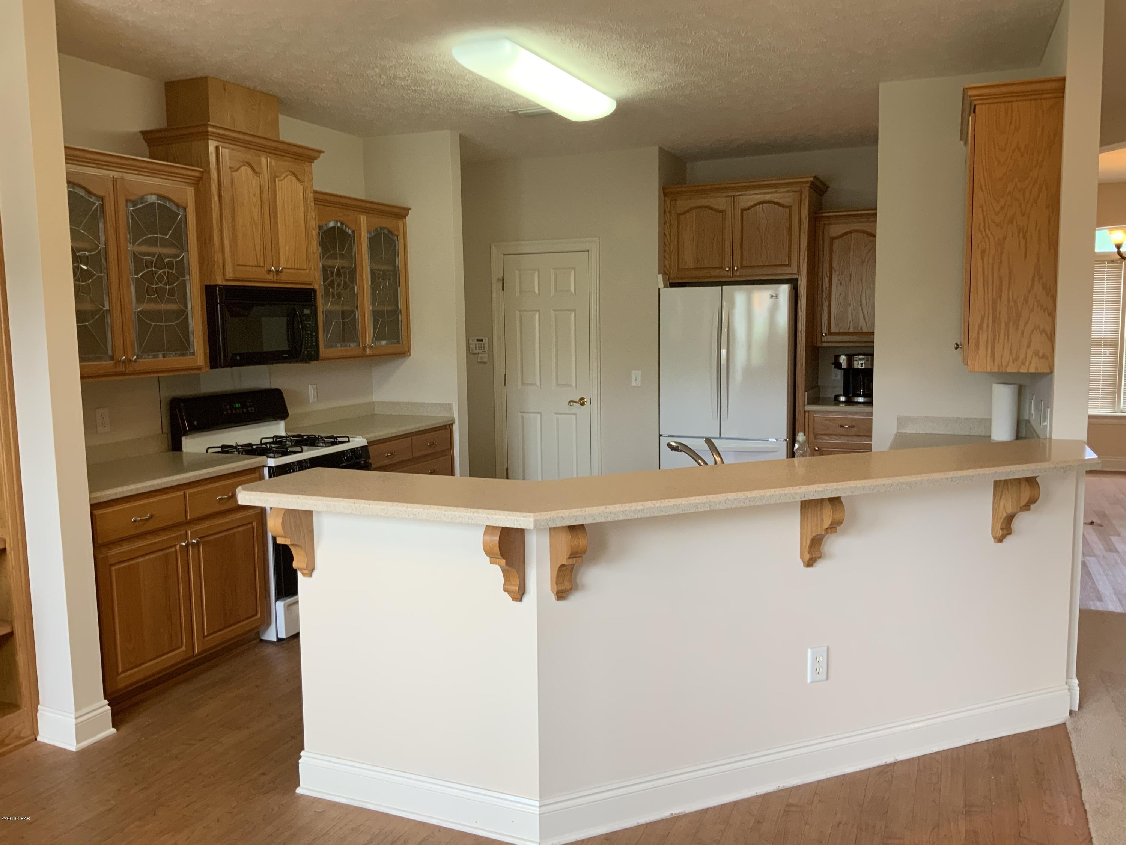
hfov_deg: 61.7
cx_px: 563
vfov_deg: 48.2
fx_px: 943
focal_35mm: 29
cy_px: 422
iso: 50
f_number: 1.8
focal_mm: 3
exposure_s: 1/60
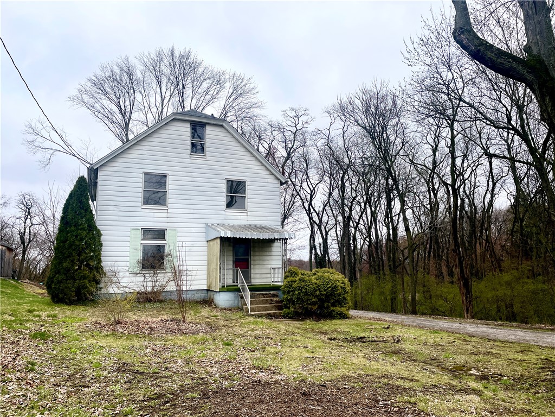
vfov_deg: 53.1
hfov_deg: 67.3
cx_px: 278
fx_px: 417
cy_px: 208
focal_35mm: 26
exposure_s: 1/2882
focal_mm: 4.2
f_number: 1.6
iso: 32
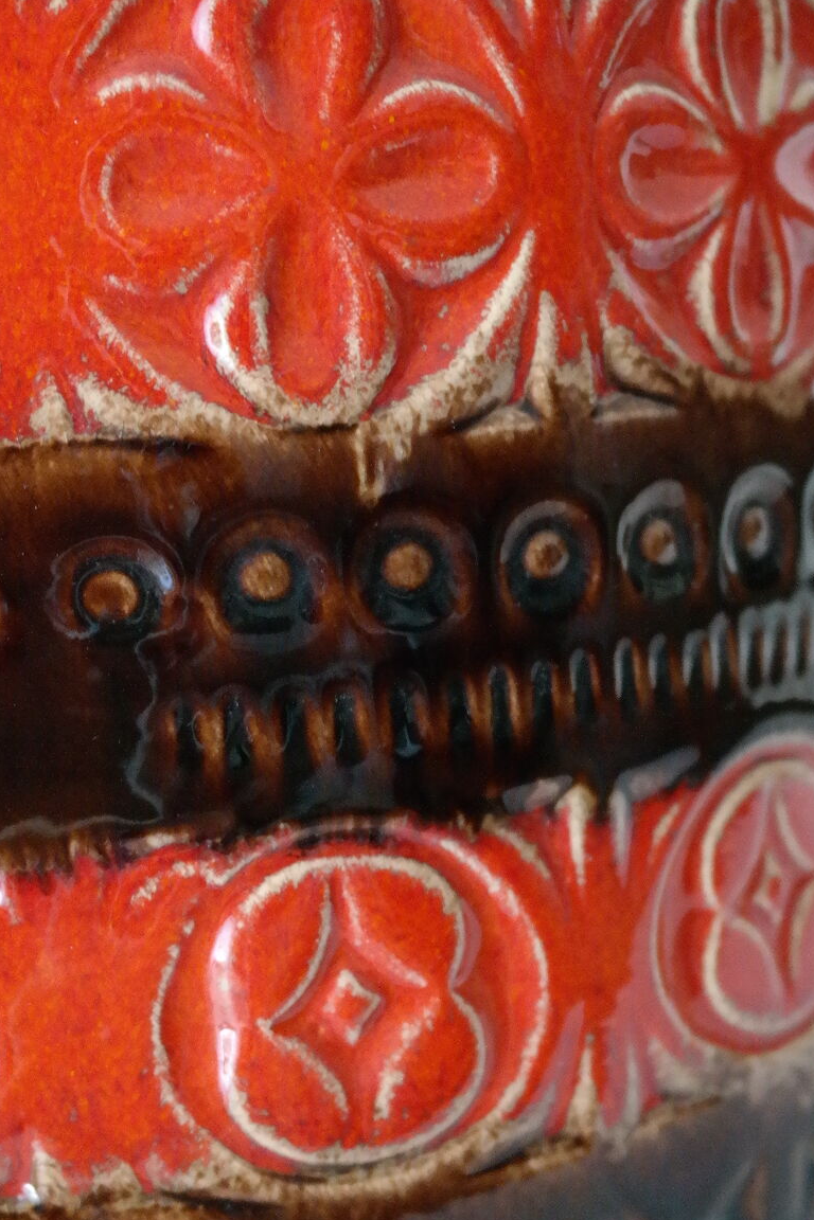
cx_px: 521
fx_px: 2340
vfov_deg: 29.2
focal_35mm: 69
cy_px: 633
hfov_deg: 19.7
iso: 3200
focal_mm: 30
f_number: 4.5
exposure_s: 1/50
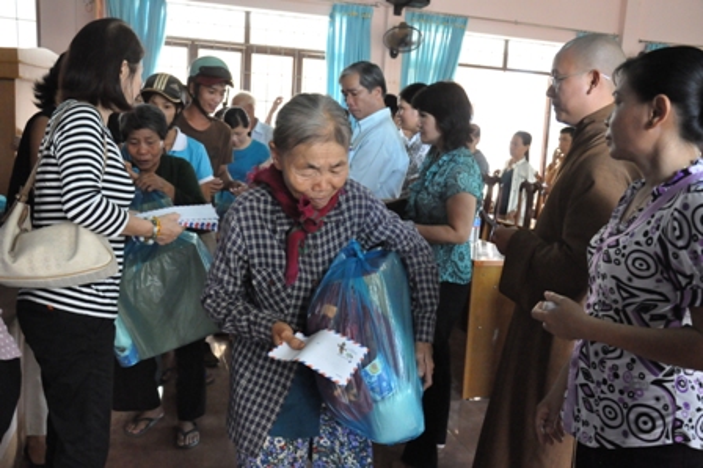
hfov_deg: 57.3
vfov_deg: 39.9
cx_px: 352
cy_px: 234
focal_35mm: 33
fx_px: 644
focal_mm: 22
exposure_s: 1/125
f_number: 5.6
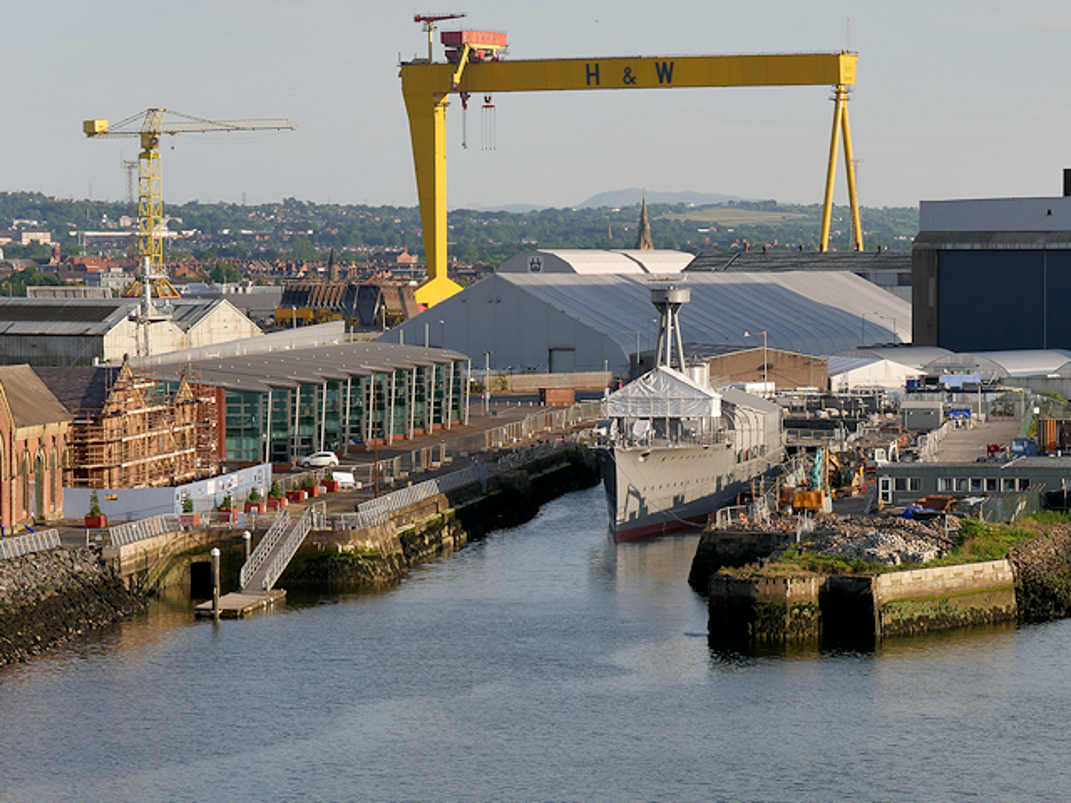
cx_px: 536
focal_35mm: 138
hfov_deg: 14.3
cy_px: 402
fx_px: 4270
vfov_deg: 10.7
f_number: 9
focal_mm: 69
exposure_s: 1/160
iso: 200
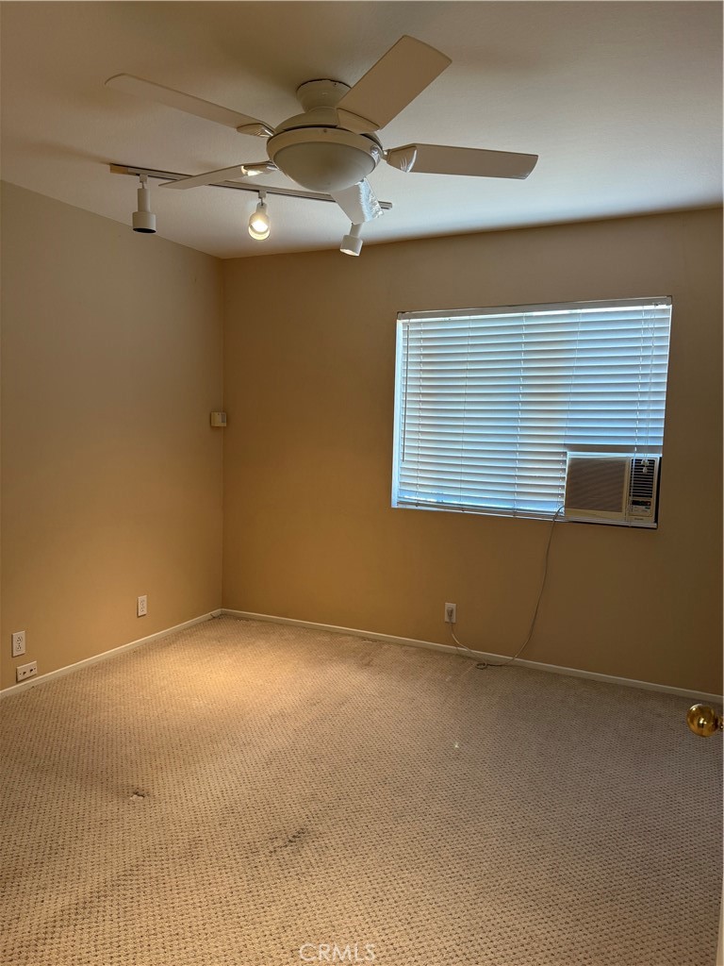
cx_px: 362
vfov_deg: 71.6
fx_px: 669
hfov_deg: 56.8
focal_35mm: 24
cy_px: 483
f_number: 1.78
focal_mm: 6.76
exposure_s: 1/60
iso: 160
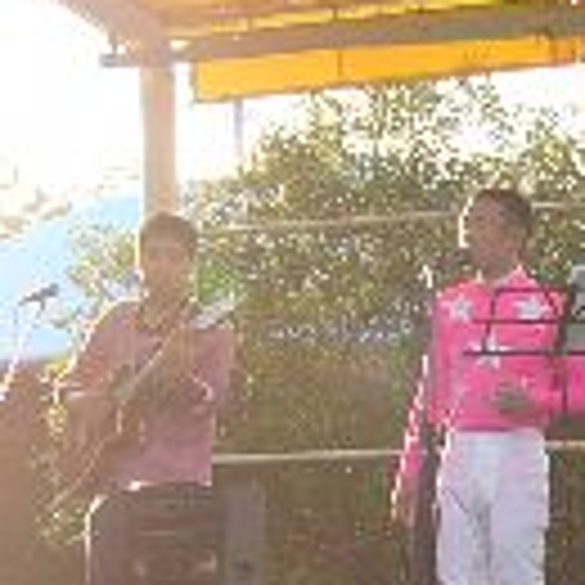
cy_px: 400
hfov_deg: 11.0
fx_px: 3002
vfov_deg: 11.1
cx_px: 572
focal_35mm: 157
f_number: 4
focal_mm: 6
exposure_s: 1/80
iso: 50
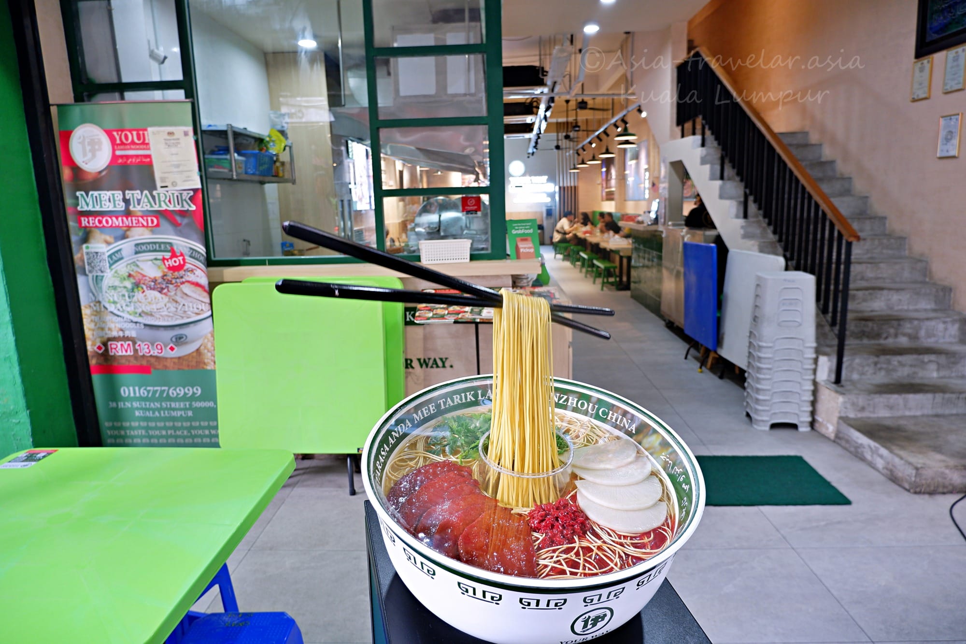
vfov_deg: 55.1
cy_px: 322
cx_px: 483
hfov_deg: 76.1
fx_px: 617
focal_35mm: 23
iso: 200
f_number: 3.5
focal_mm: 15
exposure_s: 1/45
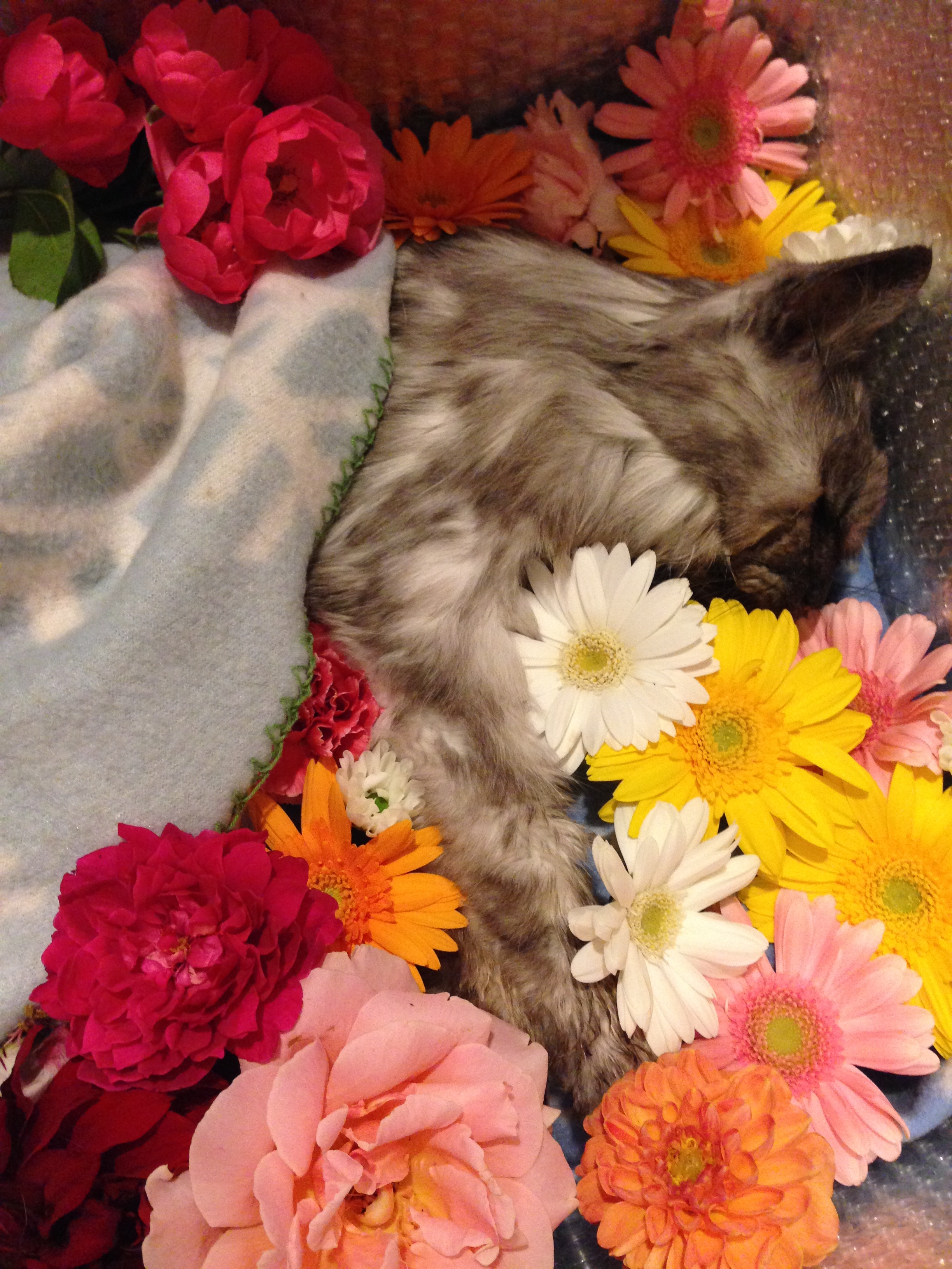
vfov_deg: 55.4
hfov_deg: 42.9
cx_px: 476
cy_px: 634
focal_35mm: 33
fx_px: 1210
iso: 320
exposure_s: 1/20
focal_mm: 4.12
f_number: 2.4
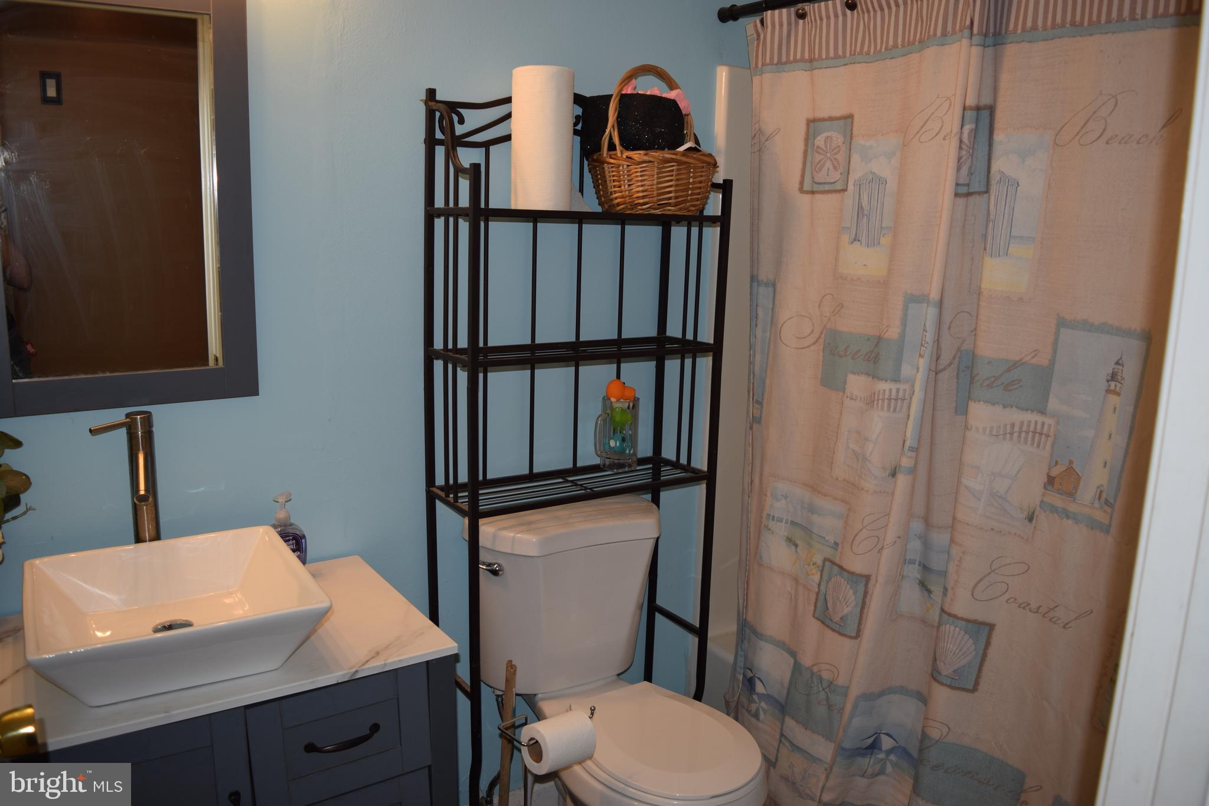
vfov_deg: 47.9
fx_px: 907
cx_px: 604
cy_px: 403
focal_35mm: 27
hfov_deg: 67.4
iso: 100
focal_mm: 18
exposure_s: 1/60
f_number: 3.5
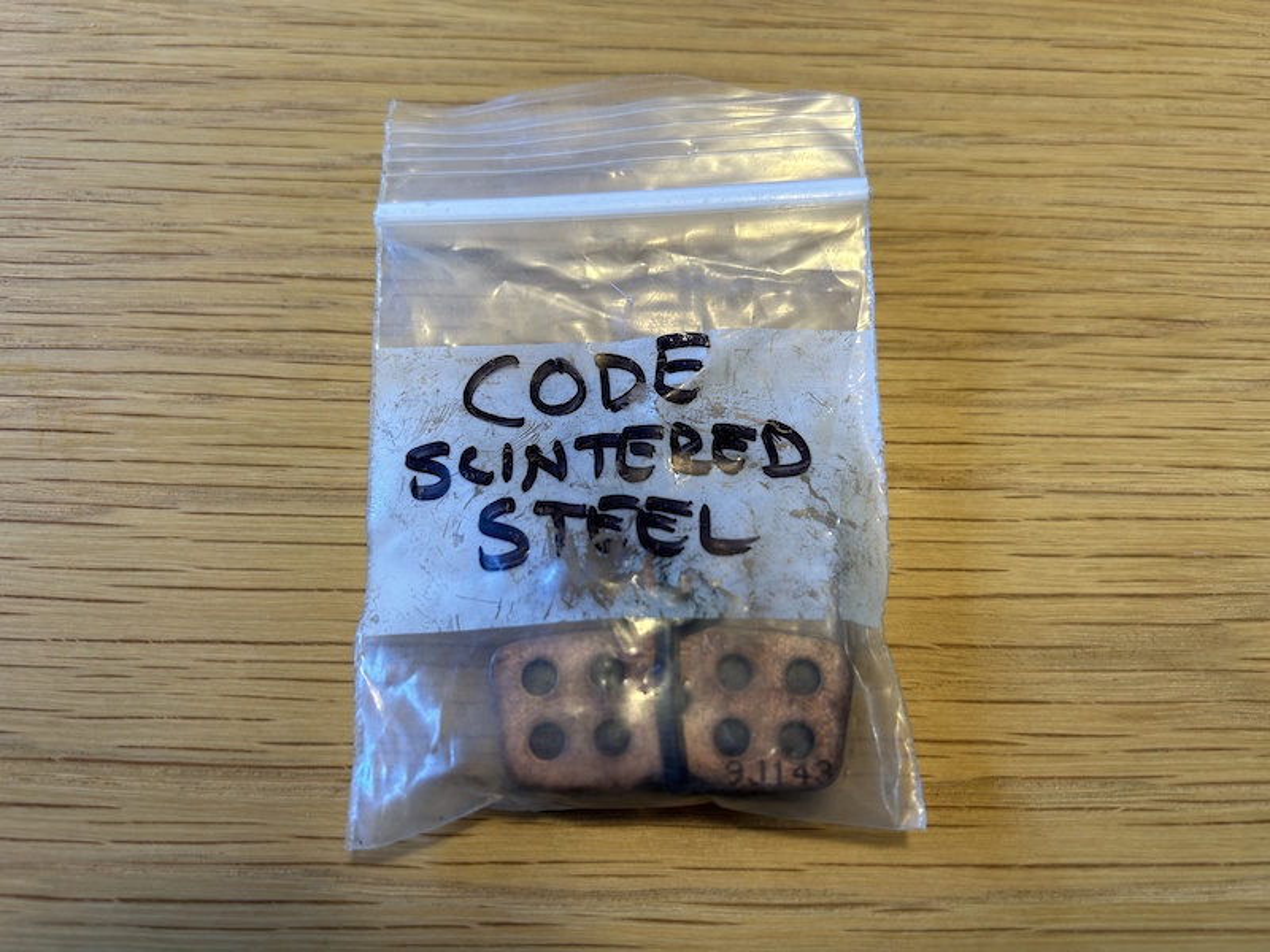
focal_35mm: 26
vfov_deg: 53.1
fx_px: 954
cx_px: 635
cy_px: 476
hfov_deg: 67.3
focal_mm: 5.7
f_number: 1.5
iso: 80
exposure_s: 1/60
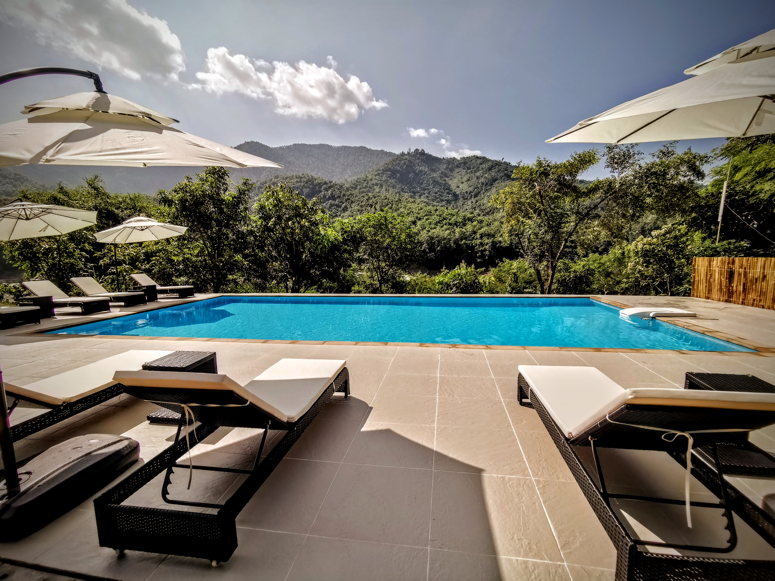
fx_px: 358
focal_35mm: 16
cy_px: 290
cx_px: 388
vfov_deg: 78.1
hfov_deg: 94.5
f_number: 2.2
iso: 50
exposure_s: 1/2778
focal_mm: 2.35
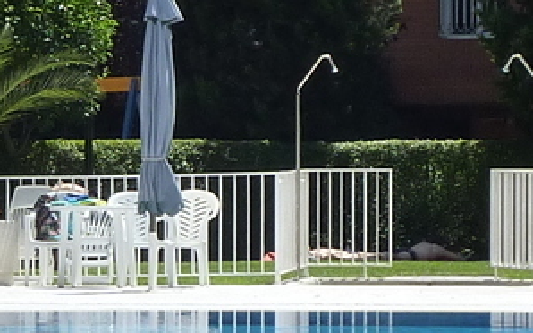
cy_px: 186
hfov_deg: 7.7
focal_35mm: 273
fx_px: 3964
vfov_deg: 4.8
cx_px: 97
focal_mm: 8.5
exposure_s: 1/500
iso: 125
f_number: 5
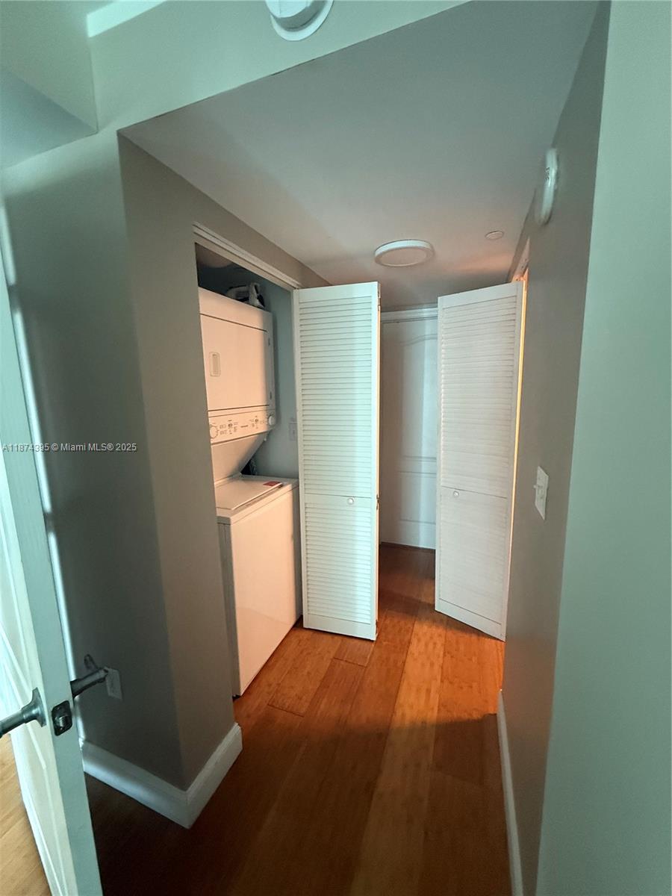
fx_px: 362
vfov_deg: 102.1
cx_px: 336
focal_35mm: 14
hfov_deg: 85.7
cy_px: 448
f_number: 2.2
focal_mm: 2.22
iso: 800
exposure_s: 1/60
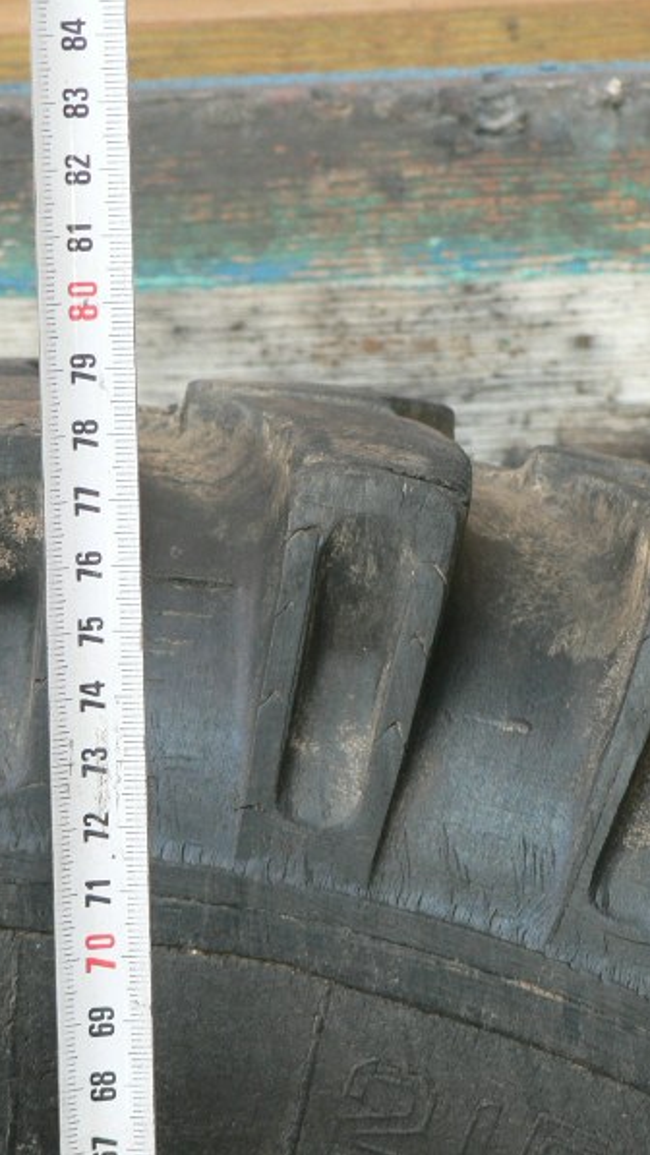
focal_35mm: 149
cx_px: 139
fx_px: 4564
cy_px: 577
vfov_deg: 14.4
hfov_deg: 8.1
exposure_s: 1/40
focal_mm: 16.9
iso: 100
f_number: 3.2
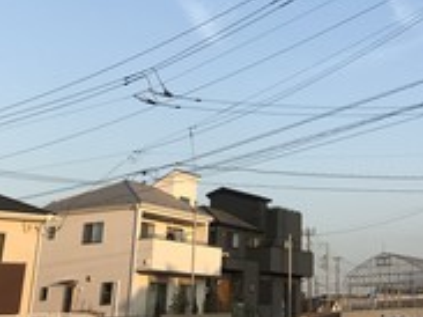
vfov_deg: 20.0
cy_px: -60
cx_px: 388
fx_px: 843
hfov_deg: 27.1
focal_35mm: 69
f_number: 1.8
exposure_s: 1/1041
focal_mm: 3.99
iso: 20
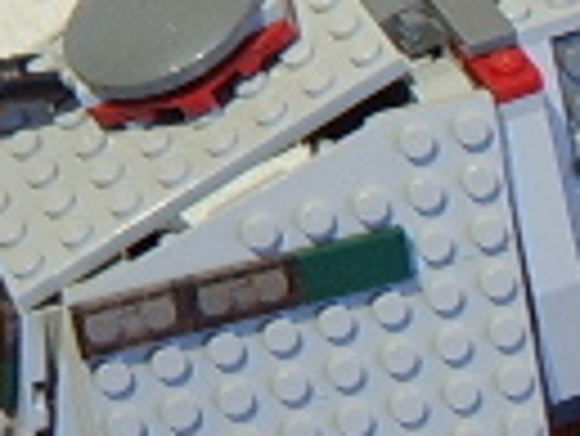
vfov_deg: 9.6
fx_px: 2583
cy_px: -13
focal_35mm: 154
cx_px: 949
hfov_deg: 12.0
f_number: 2.7
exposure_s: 1/14
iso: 100
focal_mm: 8.13
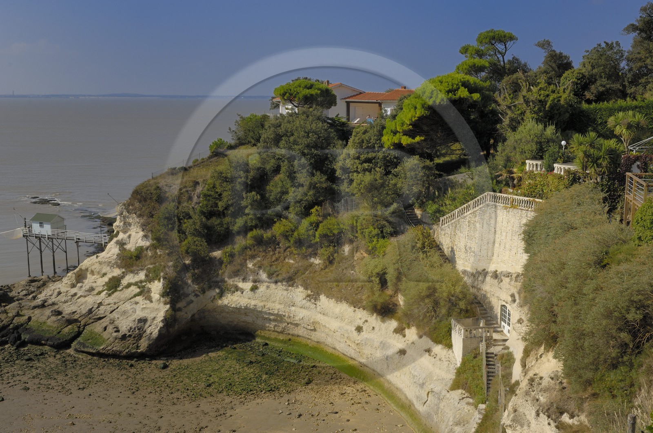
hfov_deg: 46.5
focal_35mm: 42
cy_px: 216
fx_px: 761
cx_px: 326
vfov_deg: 31.8
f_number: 12
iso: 100
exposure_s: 1/160
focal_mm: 28
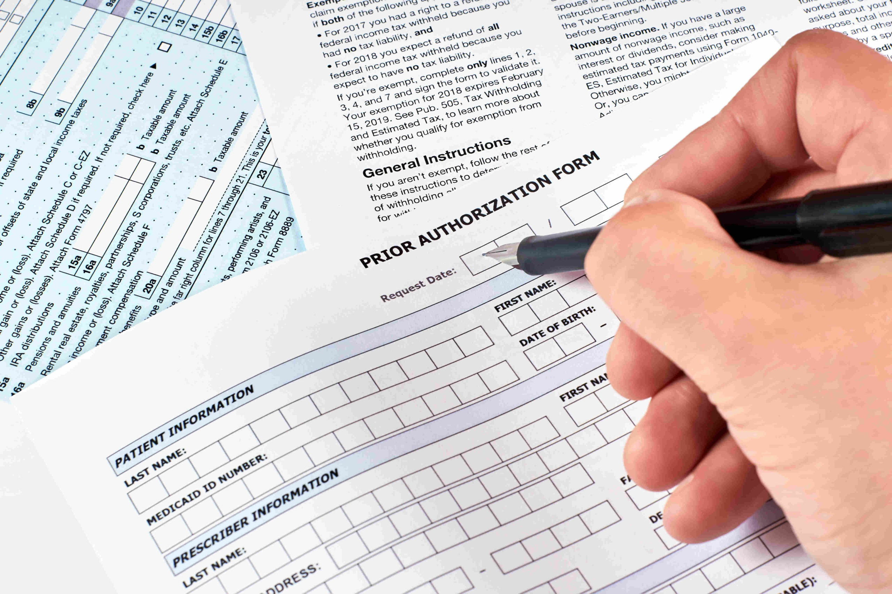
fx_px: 1857
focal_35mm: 75
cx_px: 446
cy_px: 297
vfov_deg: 18.2
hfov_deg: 27.0
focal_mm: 50
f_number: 11
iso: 200
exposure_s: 1/160
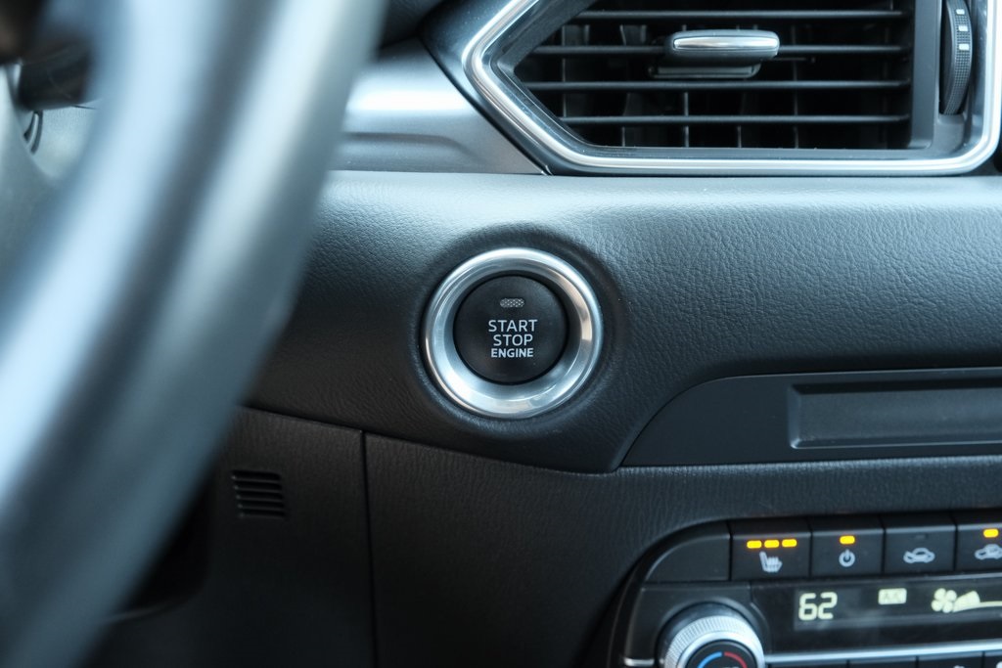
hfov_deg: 48.5
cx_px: 501
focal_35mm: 40
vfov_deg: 33.4
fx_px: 1113
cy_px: 334
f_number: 5
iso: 2500
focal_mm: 26.5
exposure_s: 1/50
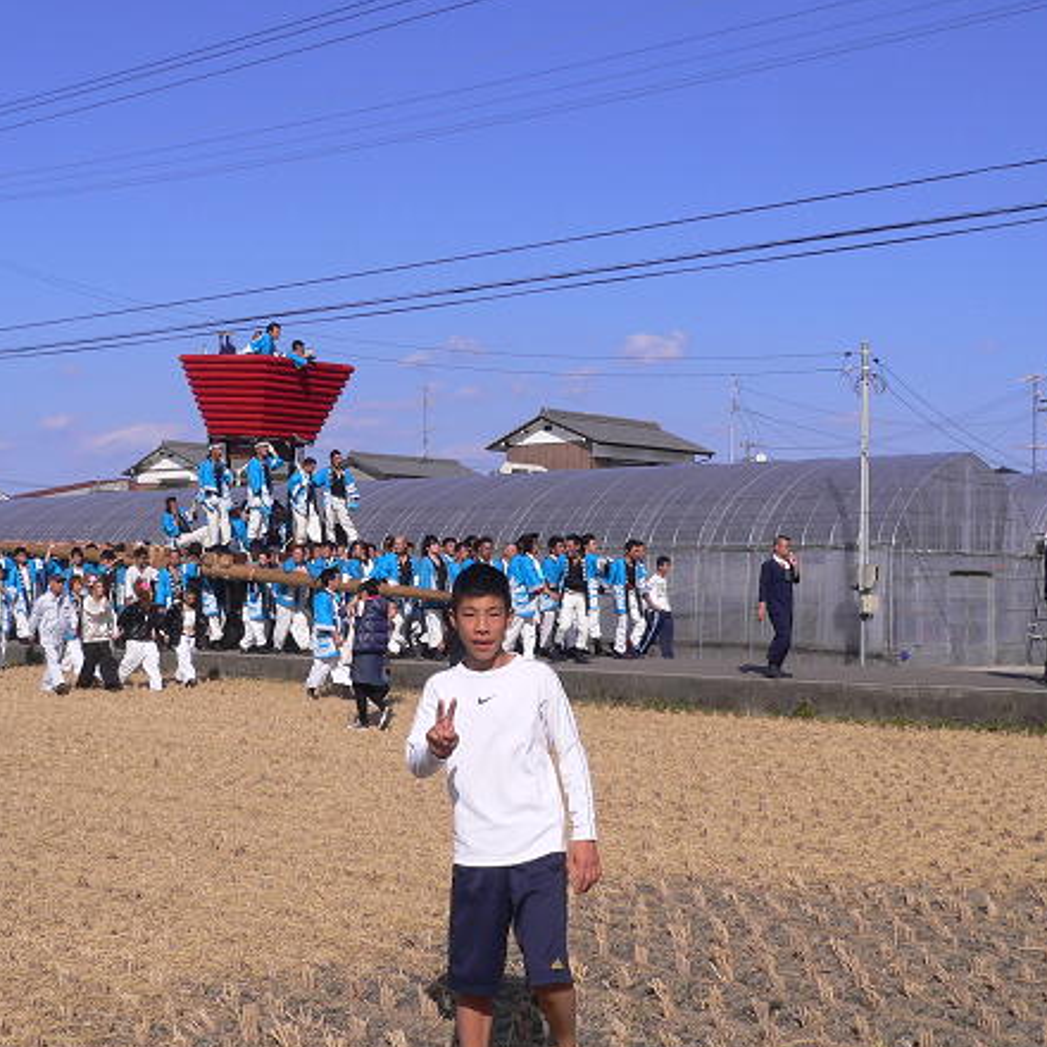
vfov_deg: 37.5
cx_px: 435
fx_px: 1540
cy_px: 545
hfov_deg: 37.4
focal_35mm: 45
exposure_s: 1/500
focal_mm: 5.8
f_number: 5.6
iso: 80
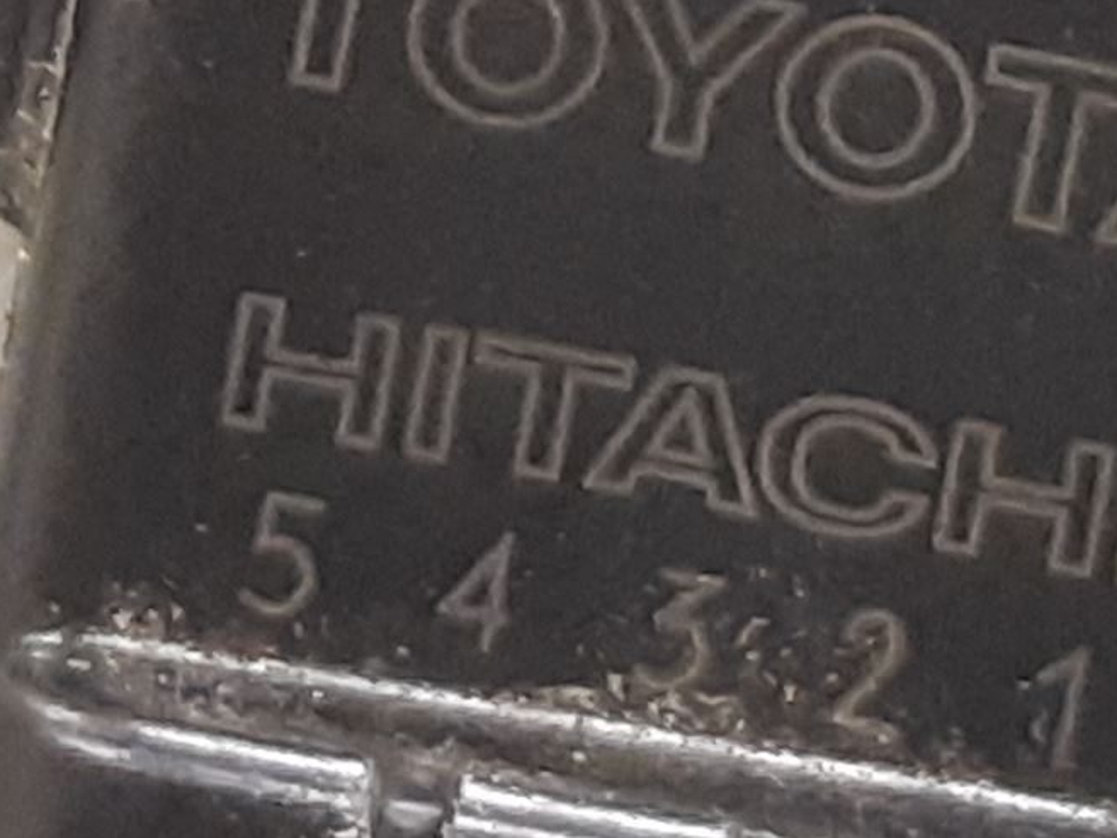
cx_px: 539
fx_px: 2614
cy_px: -330
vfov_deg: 16.9
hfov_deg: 24.1
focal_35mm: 81
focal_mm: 3.93
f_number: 1.7
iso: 250
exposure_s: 1/25
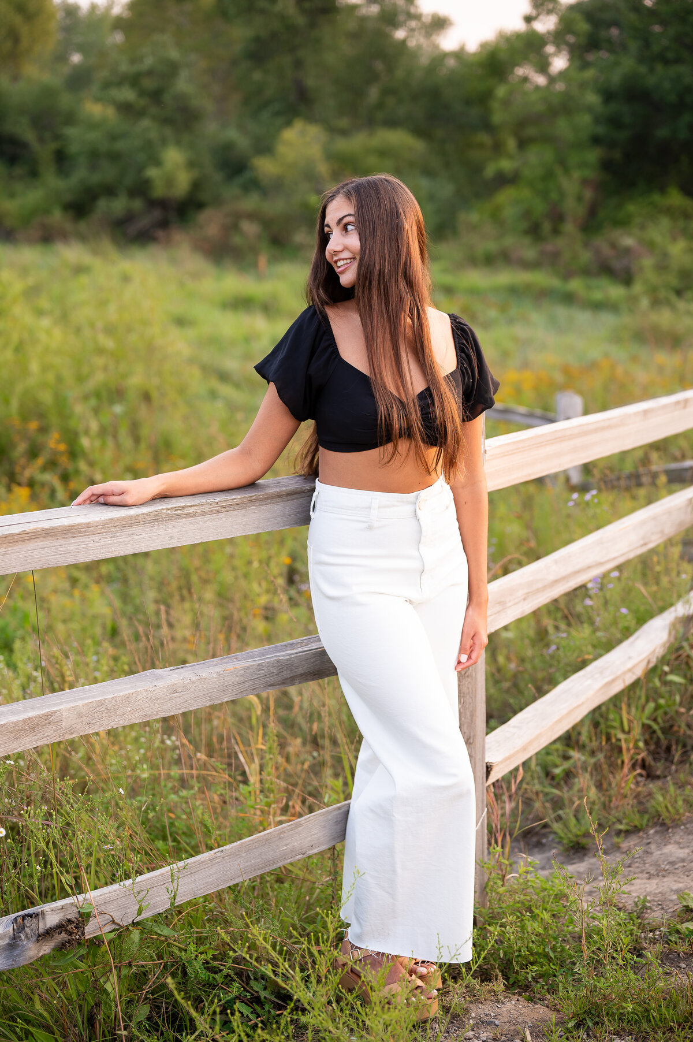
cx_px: 346
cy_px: 521
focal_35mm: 50
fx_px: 1446
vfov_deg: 39.6
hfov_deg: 27.0
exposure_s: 1/250
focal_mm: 50
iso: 100
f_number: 2.5
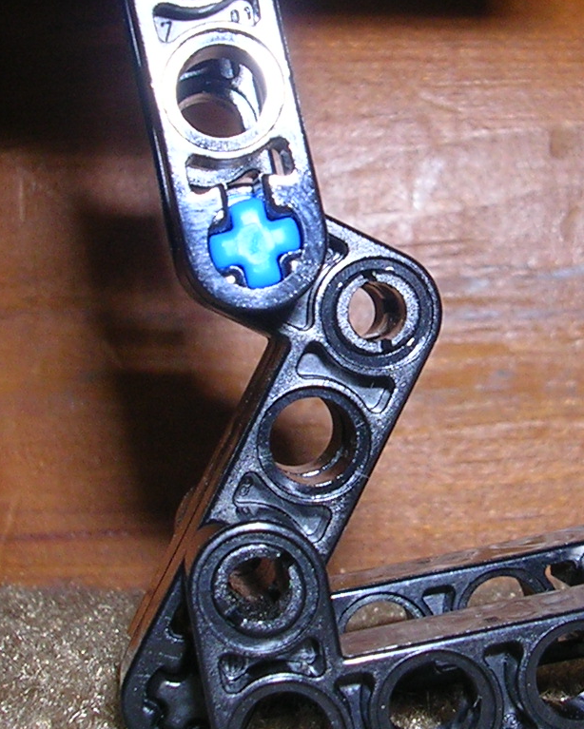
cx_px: 462
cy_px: 273
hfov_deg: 15.5
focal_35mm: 99
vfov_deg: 19.3
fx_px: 2138
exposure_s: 1/60.1
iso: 50
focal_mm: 5.8
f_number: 5.6
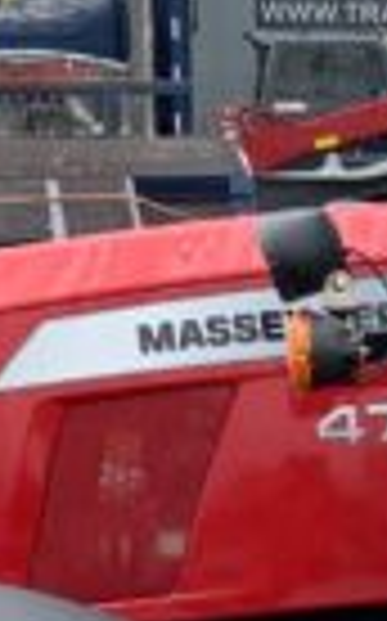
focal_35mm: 228
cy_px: 410
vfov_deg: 9.2
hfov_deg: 5.5
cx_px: 963
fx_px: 3856
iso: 16
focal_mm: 3
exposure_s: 1/406
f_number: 1.8
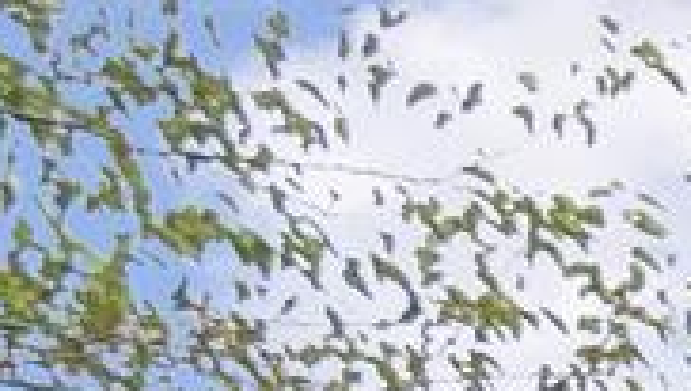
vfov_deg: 7.4
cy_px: 1515
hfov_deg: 9.1
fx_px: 2275
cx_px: 2529
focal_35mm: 124
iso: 200
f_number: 5
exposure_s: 1/125
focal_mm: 10
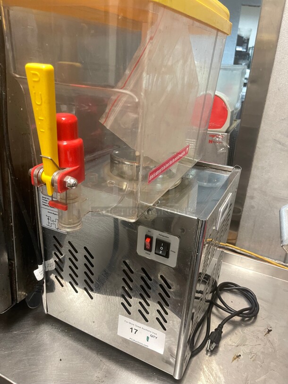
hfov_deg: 53.1
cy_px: 192
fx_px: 288
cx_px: 144
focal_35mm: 26
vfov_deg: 67.3
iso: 250
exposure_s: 1/60
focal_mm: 5.1
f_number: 1.6
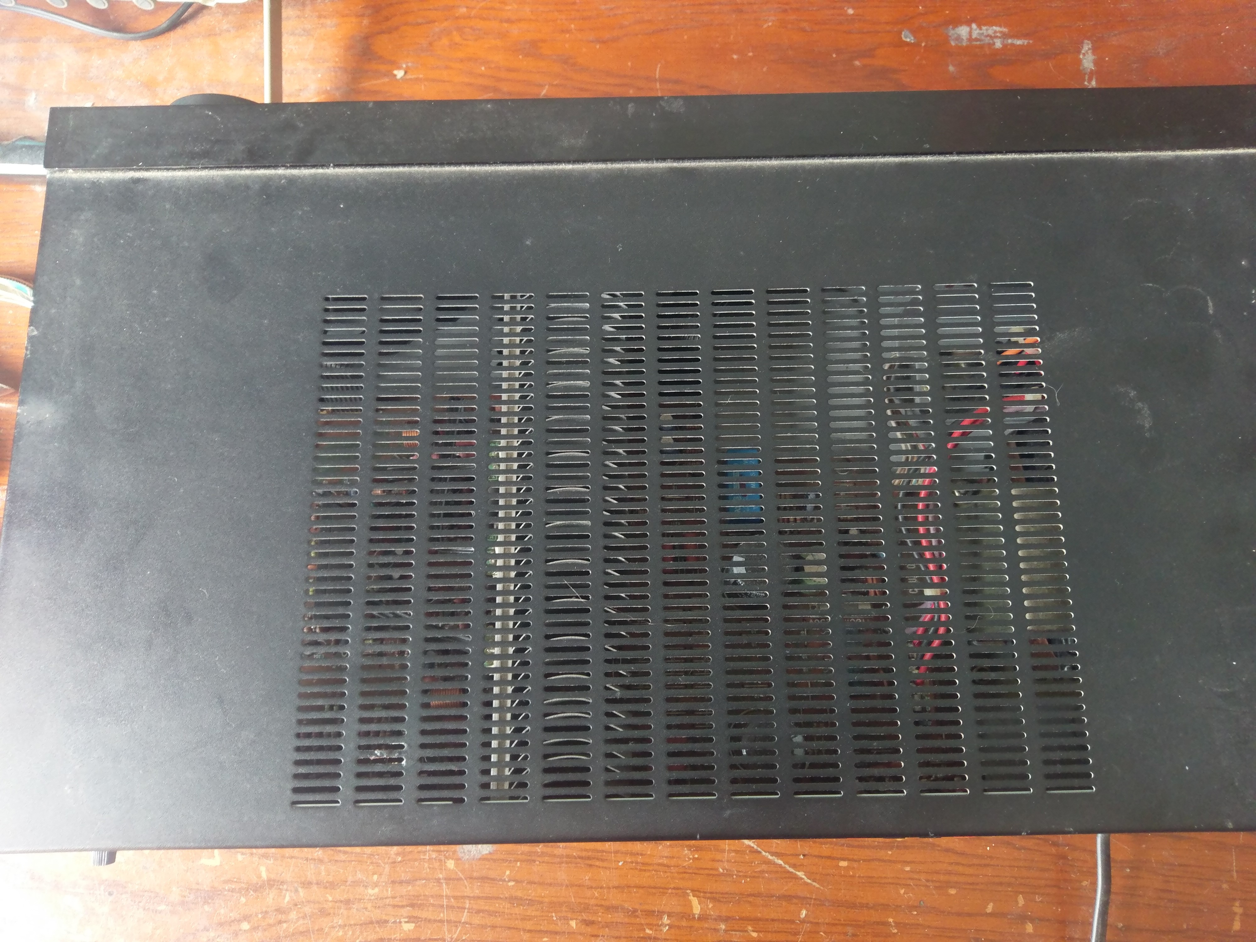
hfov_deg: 67.3
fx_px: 943
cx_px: 628
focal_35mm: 26
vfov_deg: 53.1
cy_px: 471
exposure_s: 1/25
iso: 400
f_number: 1.8
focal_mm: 4.58
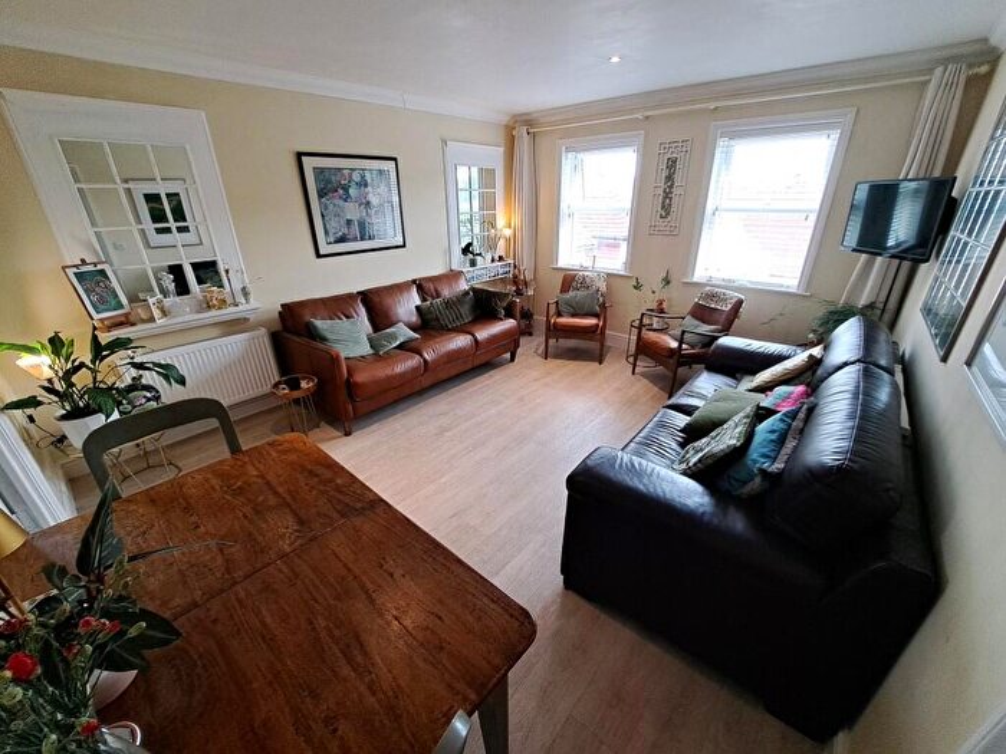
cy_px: 377
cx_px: 503
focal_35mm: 13
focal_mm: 1.74
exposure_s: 1/25
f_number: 2.2
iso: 80
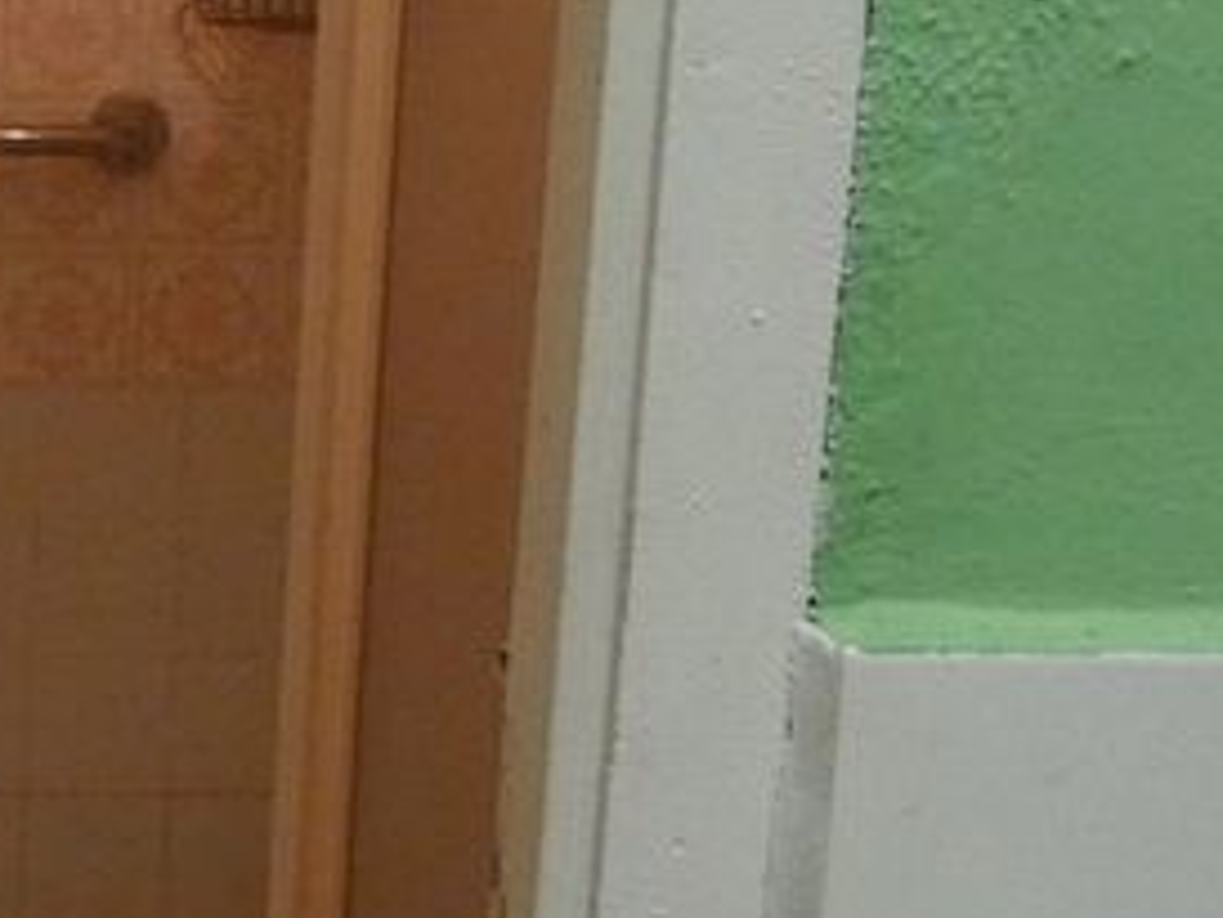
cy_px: 49
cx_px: -641
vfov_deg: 19.2
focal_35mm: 75
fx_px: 2651
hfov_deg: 21.5
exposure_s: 1/125
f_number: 2.8
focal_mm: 3.6
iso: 500
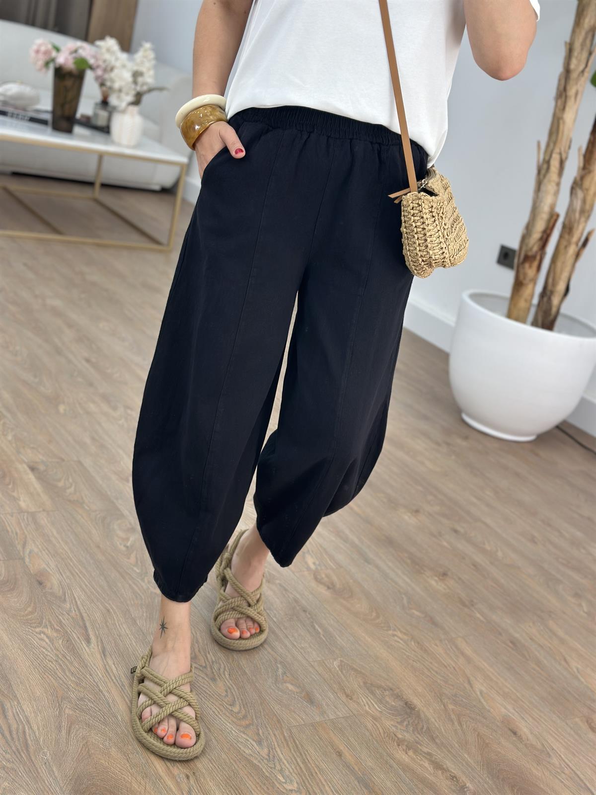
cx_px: 298
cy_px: 398
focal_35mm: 48
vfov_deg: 39.7
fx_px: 1102
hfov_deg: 30.3
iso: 64
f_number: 1.78
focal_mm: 6.86
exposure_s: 1/100
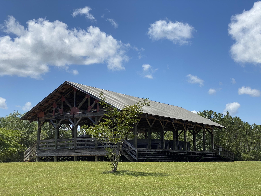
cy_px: 98
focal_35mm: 52
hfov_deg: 36.8
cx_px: 130
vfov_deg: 28.0
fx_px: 392
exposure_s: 1/2398
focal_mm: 6
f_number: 2
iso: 20
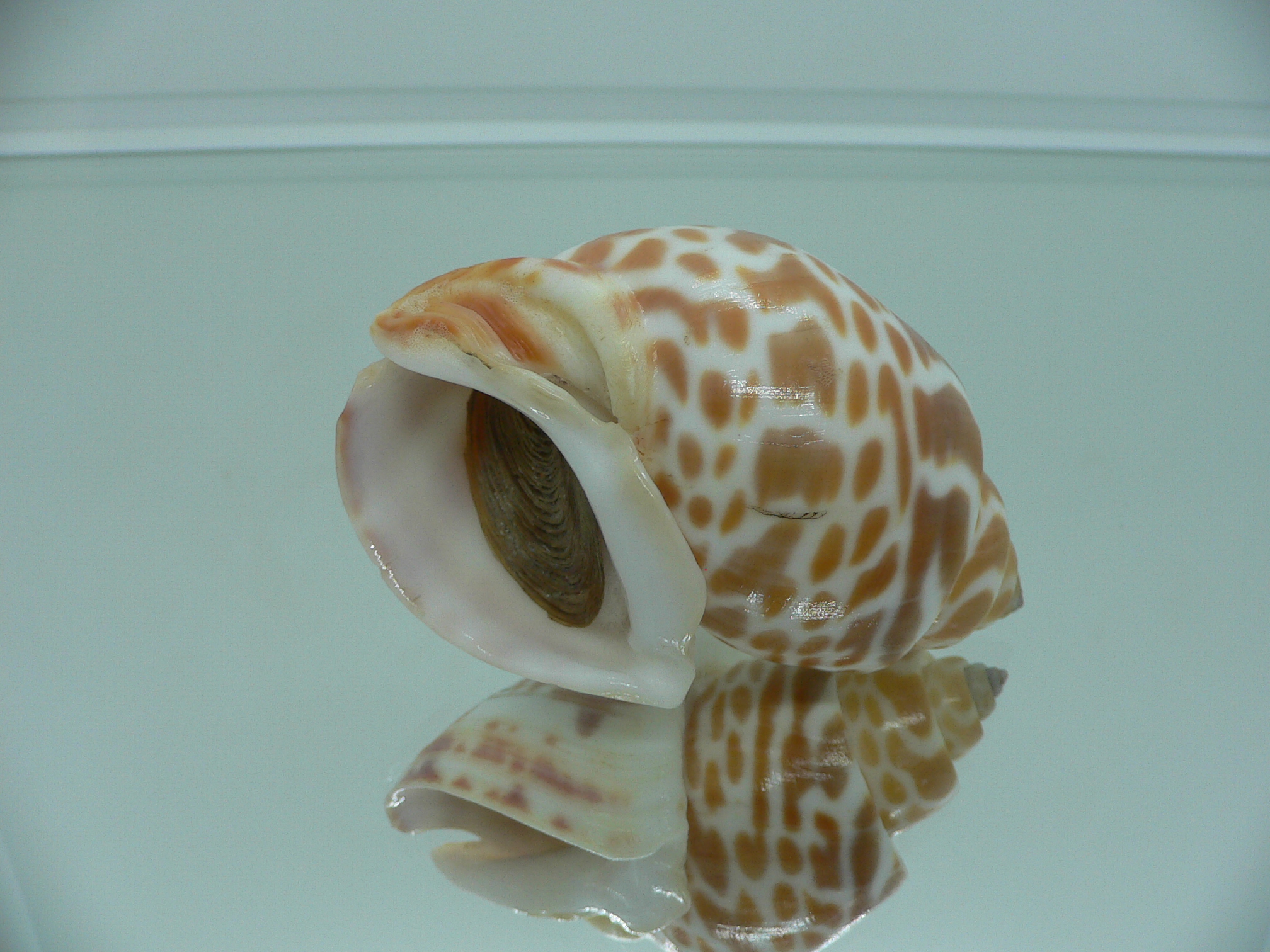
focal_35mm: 35
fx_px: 1284
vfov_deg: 40.7
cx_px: 635
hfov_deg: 52.6
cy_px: 476
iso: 80
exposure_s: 1/60
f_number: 2.8
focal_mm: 4.6
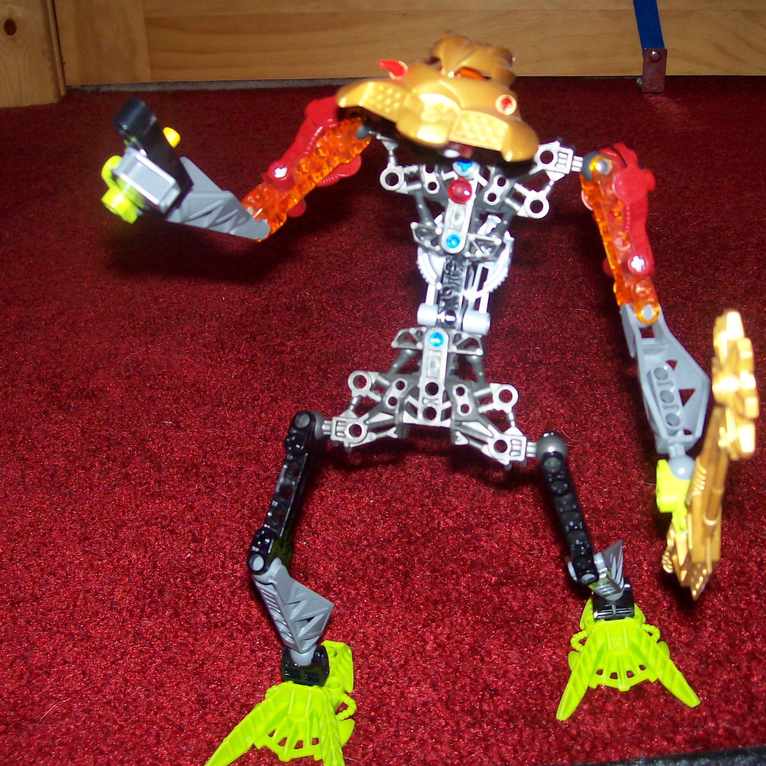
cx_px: 392
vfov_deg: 36.8
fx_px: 1152
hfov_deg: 36.8
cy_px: 375
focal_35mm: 46
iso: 80
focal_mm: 6
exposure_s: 1/64
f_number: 2.7
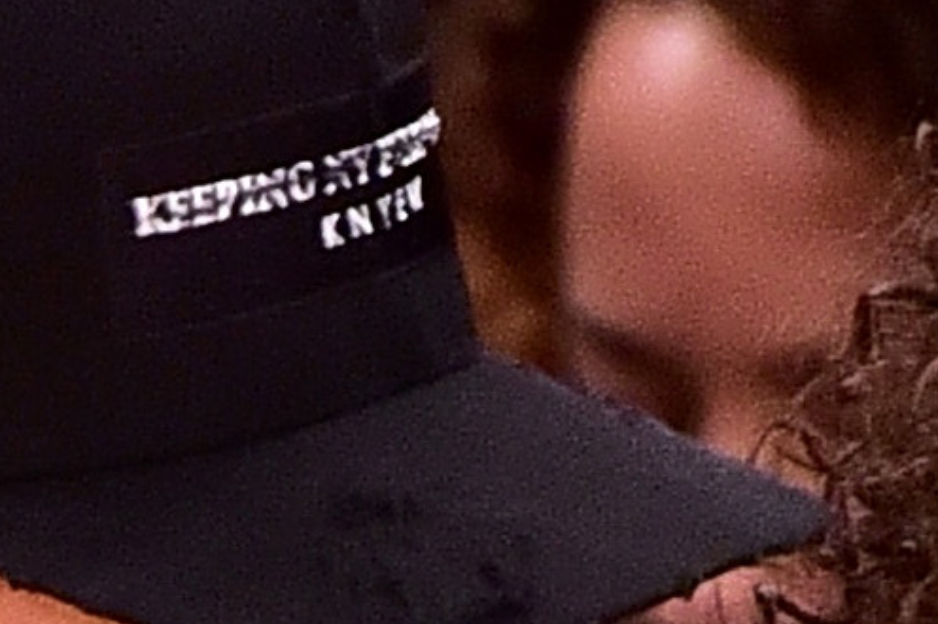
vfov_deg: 0.4
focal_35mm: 3631
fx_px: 94542
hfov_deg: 0.6
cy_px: 1450
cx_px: 804
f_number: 4
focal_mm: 600
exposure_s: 1/350
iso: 1600
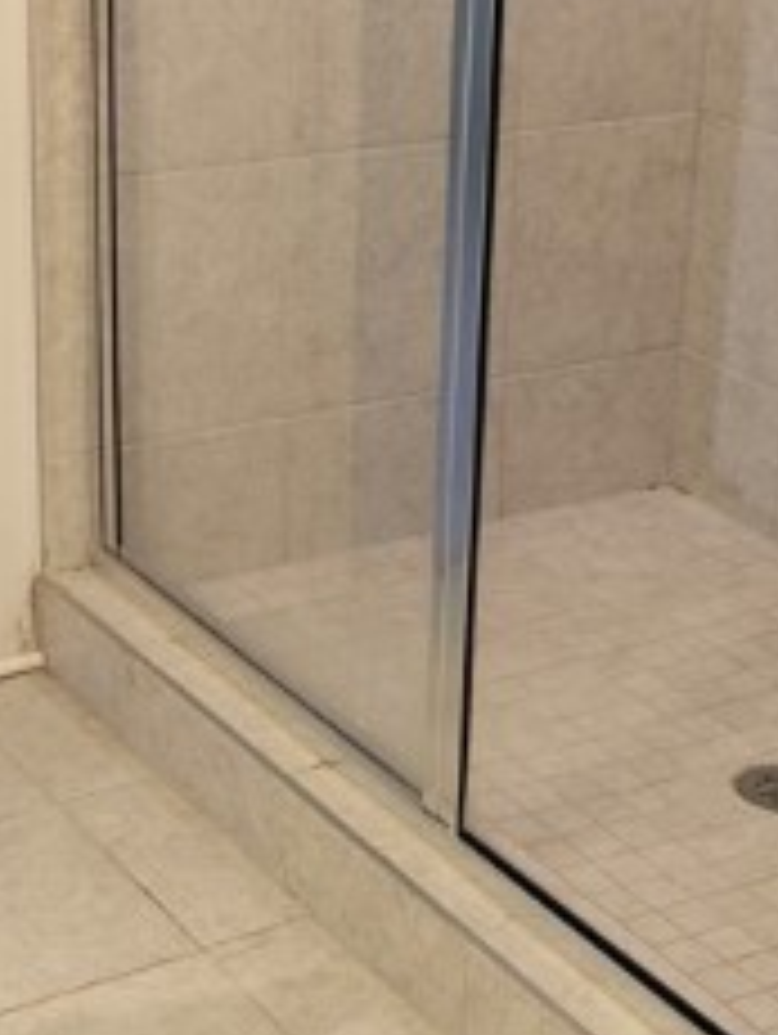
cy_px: 459
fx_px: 2393
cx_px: 454
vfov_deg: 24.4
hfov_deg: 18.5
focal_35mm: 80
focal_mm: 5.56
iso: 289
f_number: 1.8
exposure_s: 1/120
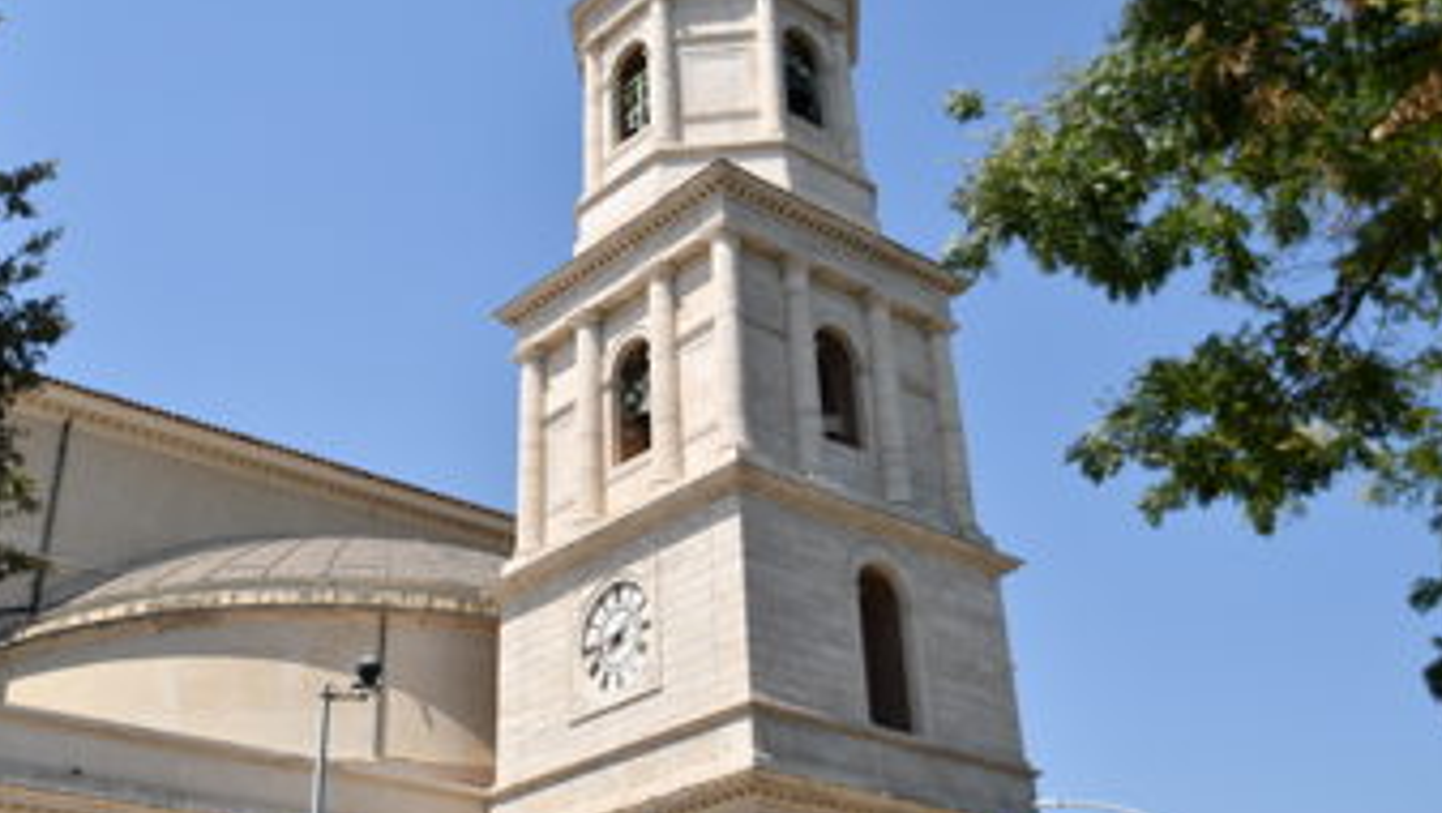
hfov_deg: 49.2
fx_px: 1569
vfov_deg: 28.9
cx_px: 608
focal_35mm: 41
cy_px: 285
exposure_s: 1/1600
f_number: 3.5
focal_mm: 22
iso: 100
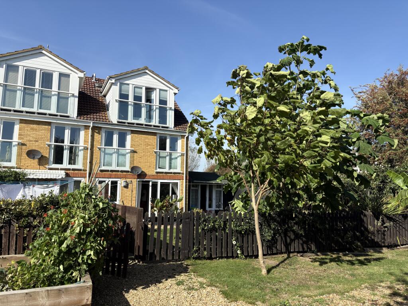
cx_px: 204
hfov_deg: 67.3
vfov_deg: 53.1
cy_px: 153
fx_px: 306
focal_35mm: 26
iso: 50
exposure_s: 1/2865
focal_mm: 5.96
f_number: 1.6
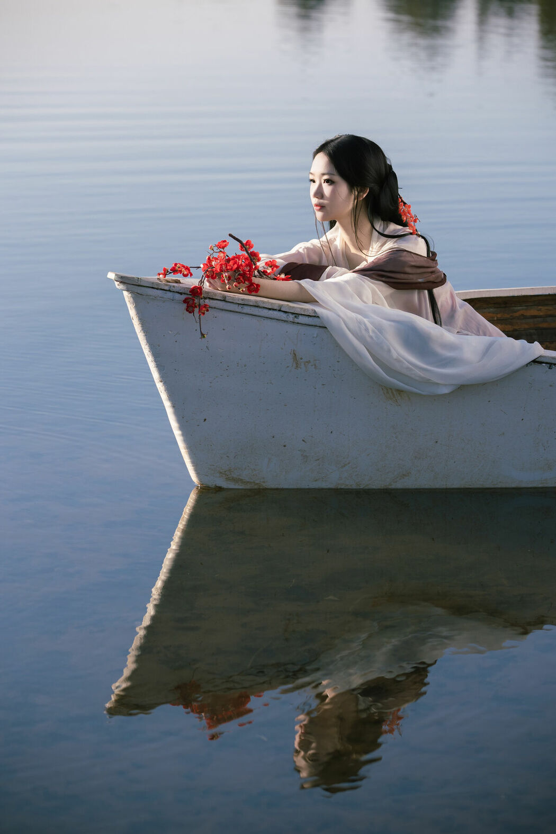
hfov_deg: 11.2
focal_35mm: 122
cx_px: 278
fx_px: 2826
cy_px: 417
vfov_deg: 16.8
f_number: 5
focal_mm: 123
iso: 200
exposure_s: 1/800
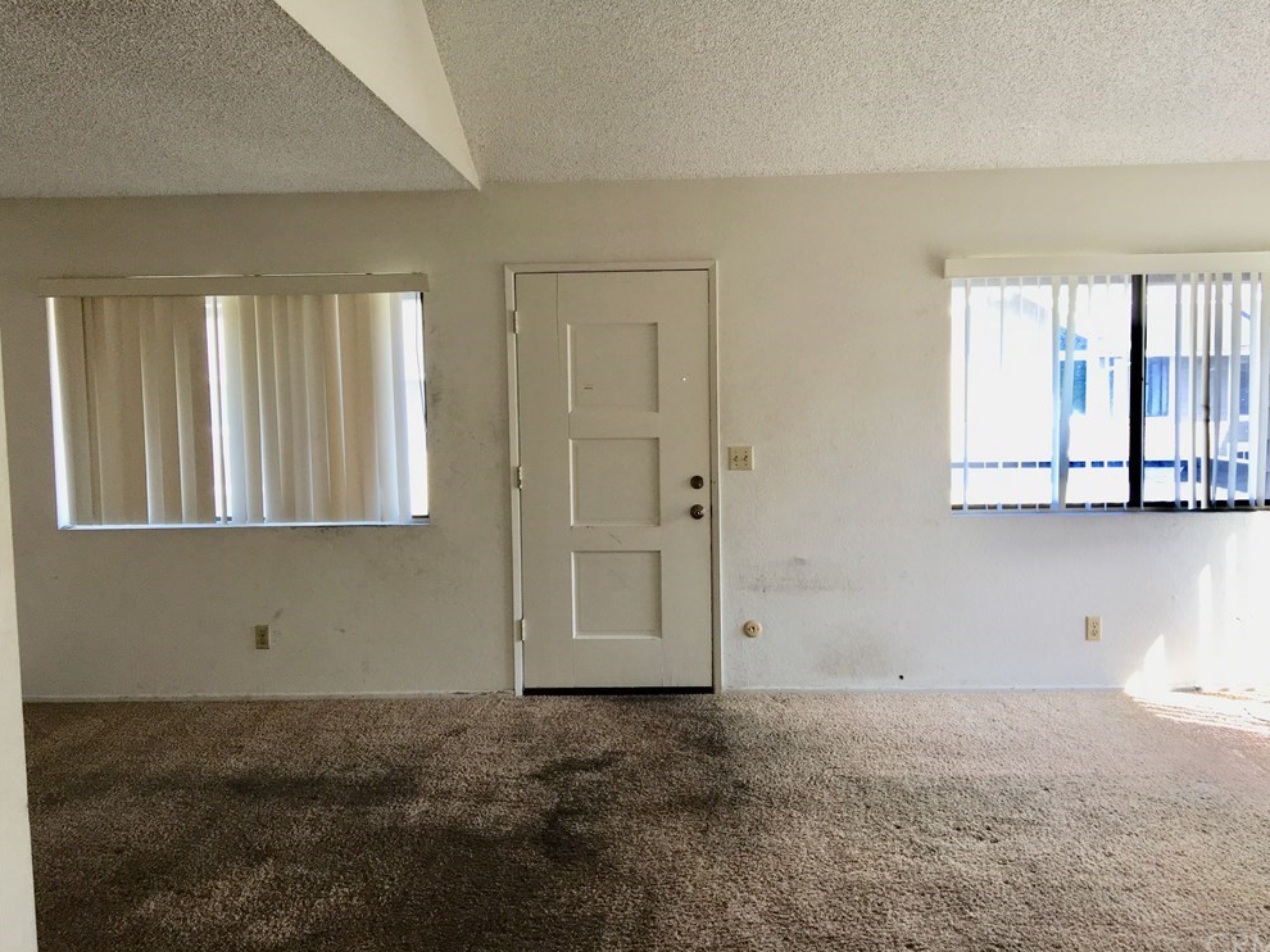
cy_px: 464
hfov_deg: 60.0
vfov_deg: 46.8
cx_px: 653
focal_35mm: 30
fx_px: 1100
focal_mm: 4.15
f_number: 2.2
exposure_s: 1/120
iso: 40
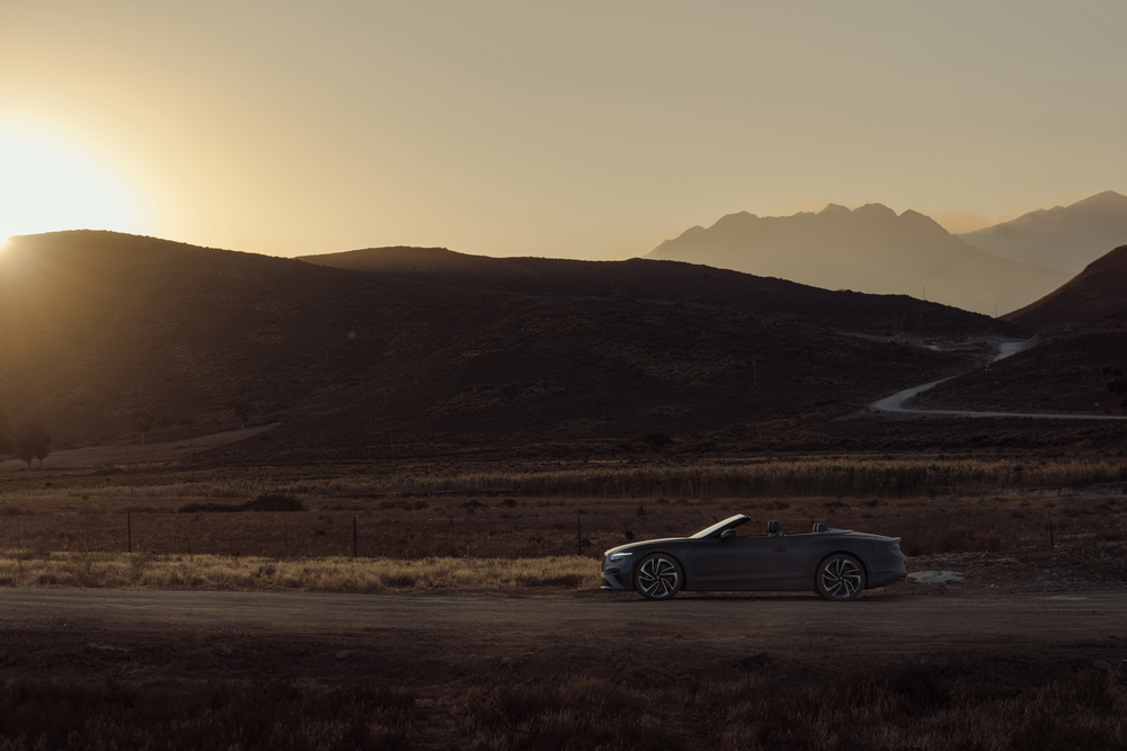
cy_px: 376
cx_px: 564
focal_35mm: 67
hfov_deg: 30.1
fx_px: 2098
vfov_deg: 20.3
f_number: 4
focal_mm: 67
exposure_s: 1/500
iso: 100
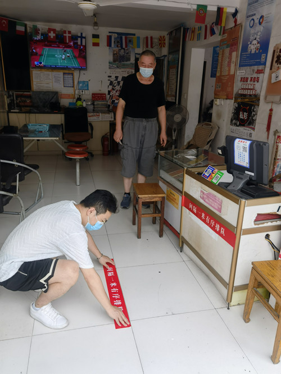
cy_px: 187
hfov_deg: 51.4
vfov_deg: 65.3
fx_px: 292
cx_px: 140
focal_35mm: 27
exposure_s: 1/513
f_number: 1.9
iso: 50
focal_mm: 6.67
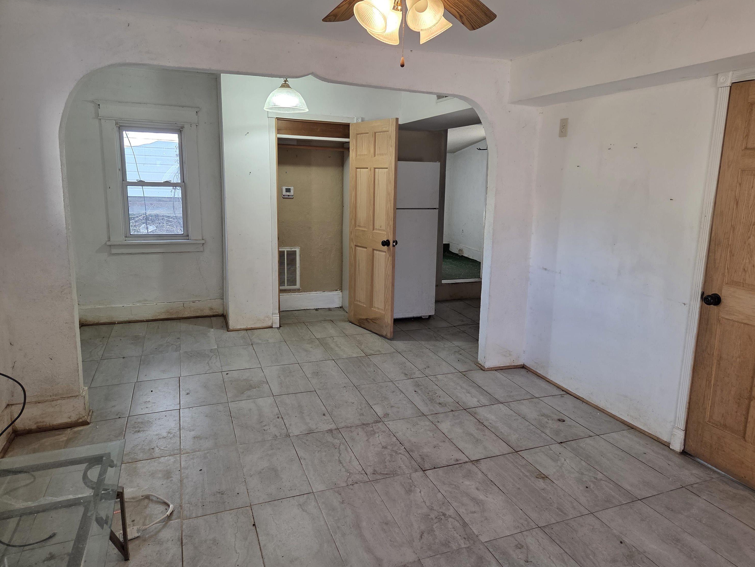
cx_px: 393
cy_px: 276
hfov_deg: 71.6
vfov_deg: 56.8
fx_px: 523
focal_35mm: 24
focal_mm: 5.4
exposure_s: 1/120
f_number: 1.8
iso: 125
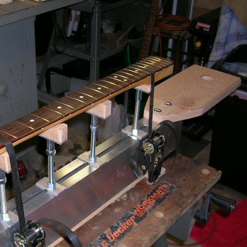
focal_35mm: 53
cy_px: 154
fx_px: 428
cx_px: 53
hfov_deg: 31.5
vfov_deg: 32.1
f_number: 2.9
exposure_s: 1/60.1
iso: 50
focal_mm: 5.7
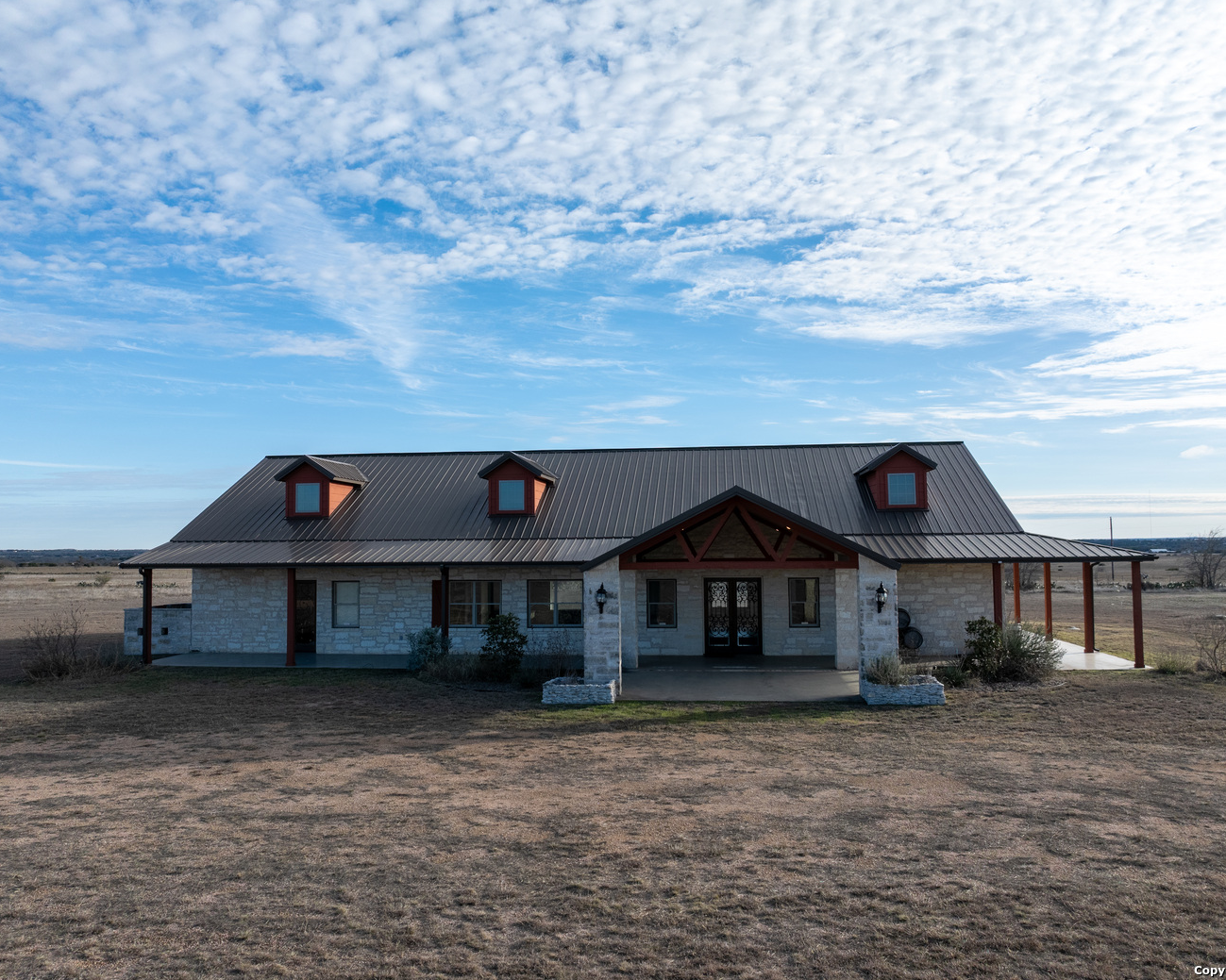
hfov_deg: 66.0
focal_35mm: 26
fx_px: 943
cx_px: 613
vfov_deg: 54.9
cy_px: 484
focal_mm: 12.29
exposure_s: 1/3200
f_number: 2.8
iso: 190
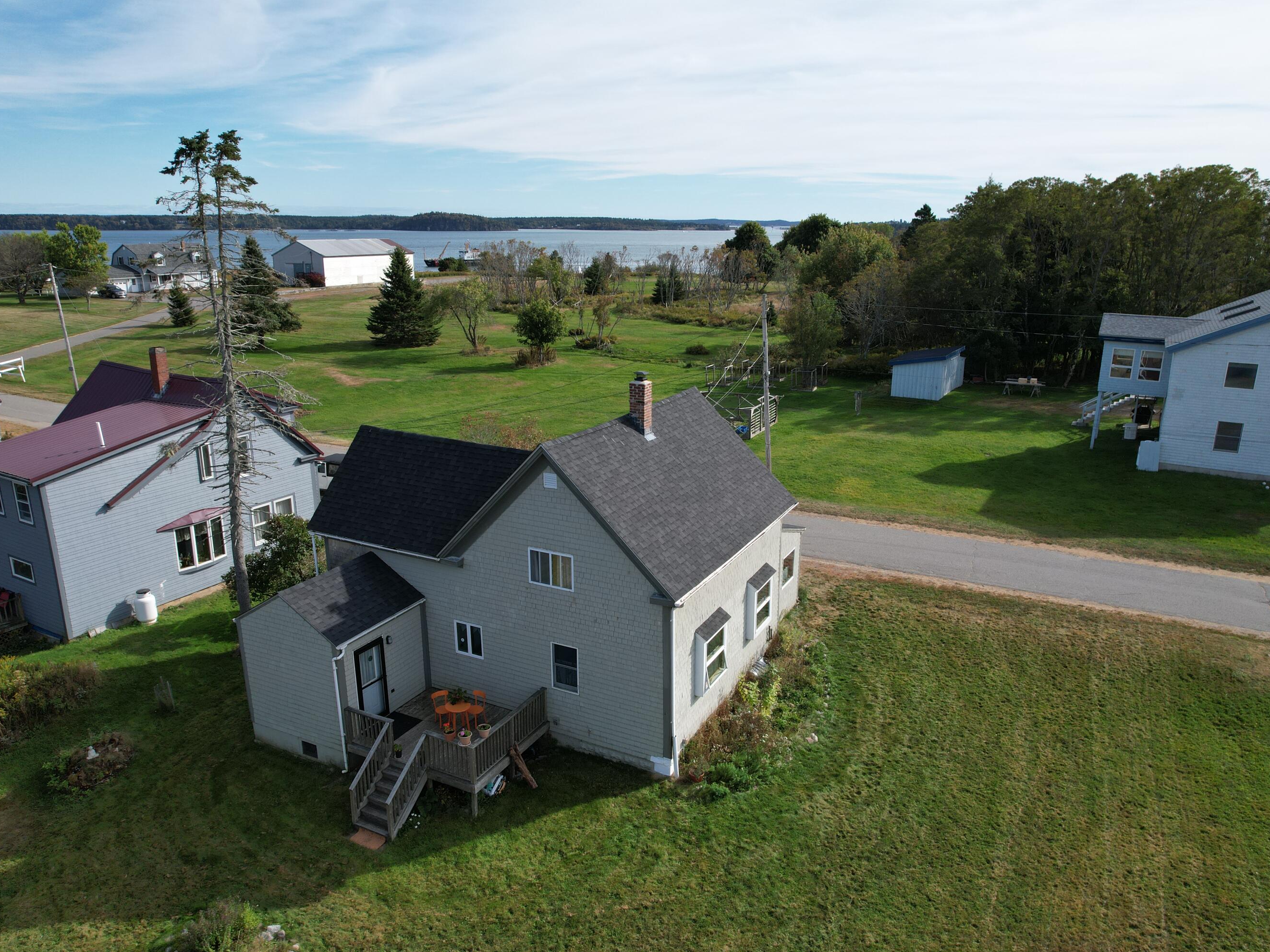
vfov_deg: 56.8
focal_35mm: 24
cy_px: 479
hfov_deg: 71.6
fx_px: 881
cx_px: 632
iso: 100
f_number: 2.8
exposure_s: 1/1600
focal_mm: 8.38
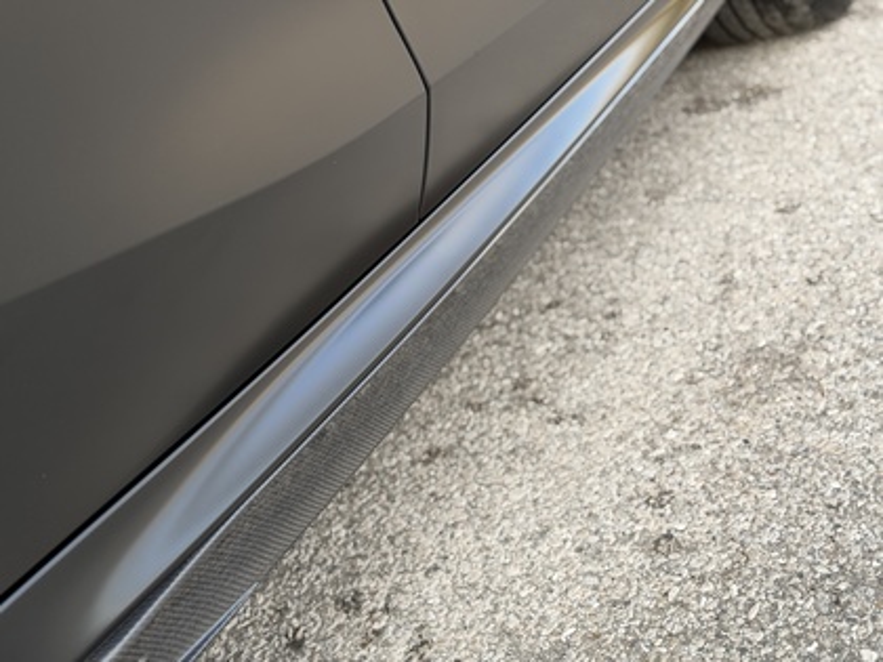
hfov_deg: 39.7
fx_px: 1224
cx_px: 442
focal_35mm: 48
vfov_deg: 30.3
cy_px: 331
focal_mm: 6.76
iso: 50
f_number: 1.78
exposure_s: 1/122
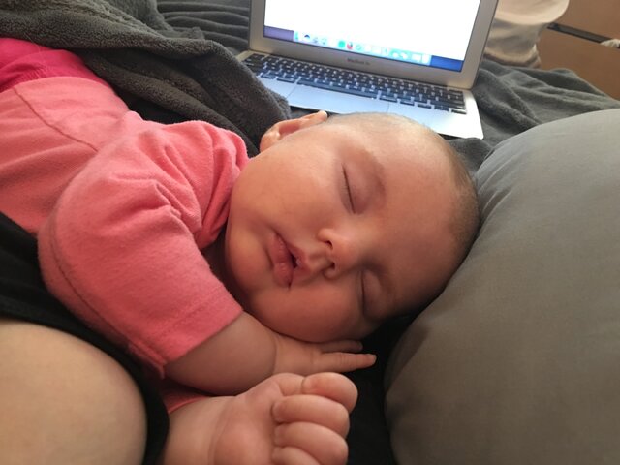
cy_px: 232
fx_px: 519
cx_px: 310
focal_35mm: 29
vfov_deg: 48.2
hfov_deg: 61.7
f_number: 2.2
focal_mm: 4.15
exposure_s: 1/4
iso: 160
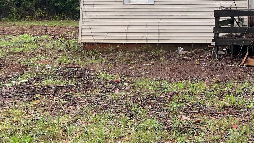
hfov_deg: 26.9
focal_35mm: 71
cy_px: -64
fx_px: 478
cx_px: 289
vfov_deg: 15.8
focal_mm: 5.7
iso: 50
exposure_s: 1/458
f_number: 1.5
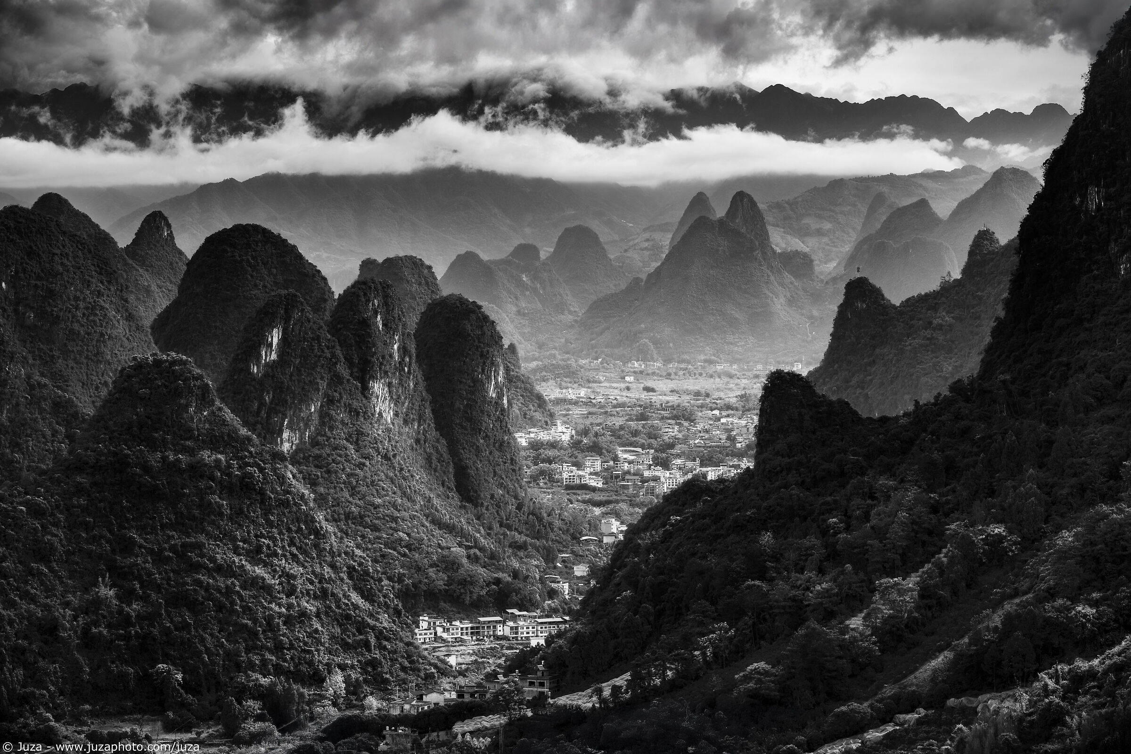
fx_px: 2953
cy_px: 377
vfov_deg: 14.6
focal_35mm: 94
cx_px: 566
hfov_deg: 21.7
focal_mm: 94
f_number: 9
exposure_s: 1/200
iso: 100
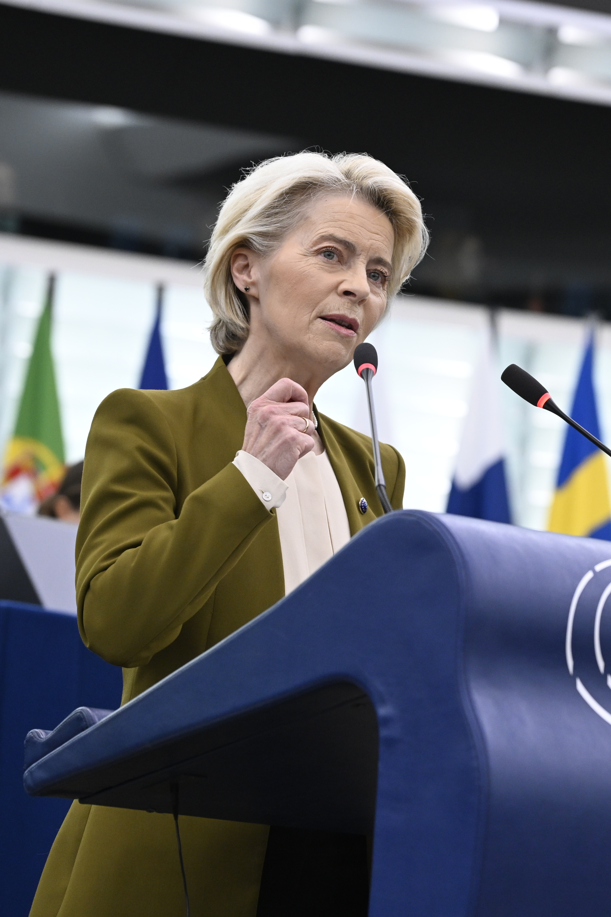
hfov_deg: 8.1
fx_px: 4327
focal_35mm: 170
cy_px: 464
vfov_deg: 12.1
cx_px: 445
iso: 2500
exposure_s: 1/250
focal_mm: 110
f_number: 4.5
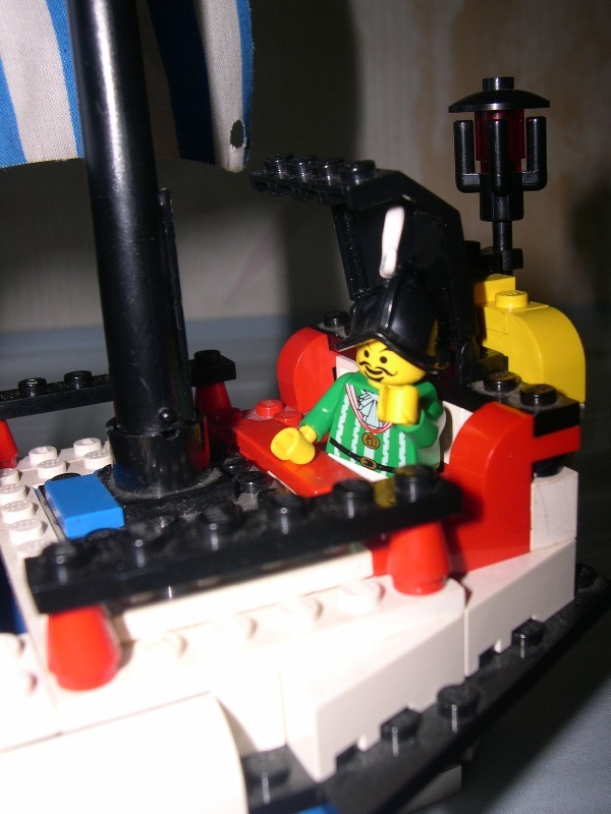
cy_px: 407
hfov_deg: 37.7
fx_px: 894
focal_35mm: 38
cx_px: 306
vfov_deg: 49.0
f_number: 7.6
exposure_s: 1/60
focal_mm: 8
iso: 100
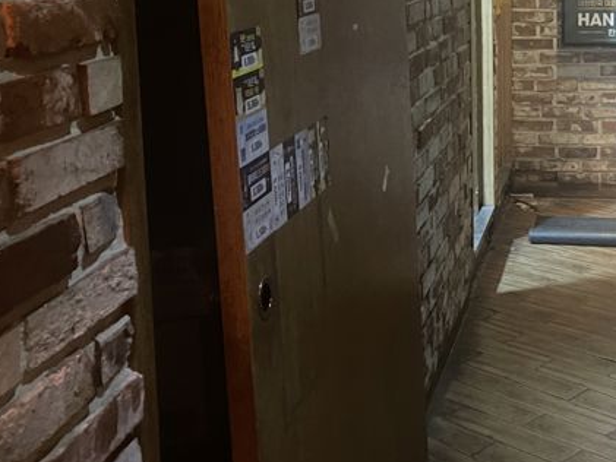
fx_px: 1015
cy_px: 75
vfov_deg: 25.1
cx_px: 552
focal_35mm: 57
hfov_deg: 32.2
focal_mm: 5.1
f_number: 1.6
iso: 1000
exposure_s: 1/30
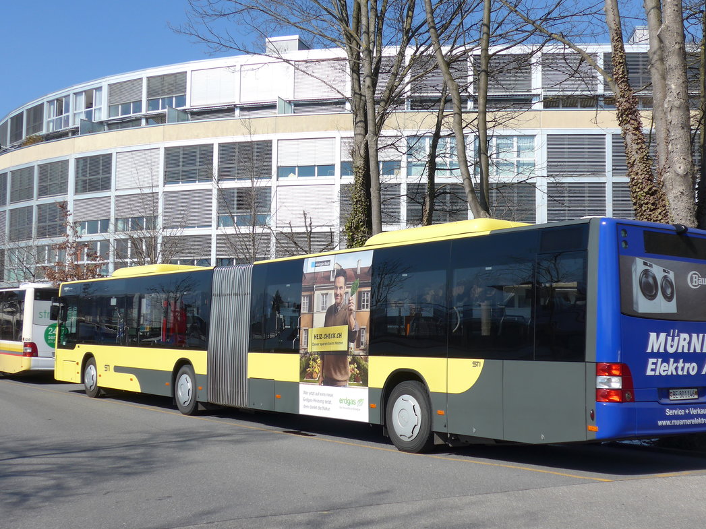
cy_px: 276
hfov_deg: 40.4
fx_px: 958
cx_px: 383
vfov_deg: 30.9
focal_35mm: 47
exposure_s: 1/2000
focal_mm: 8.4
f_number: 2.8
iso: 80
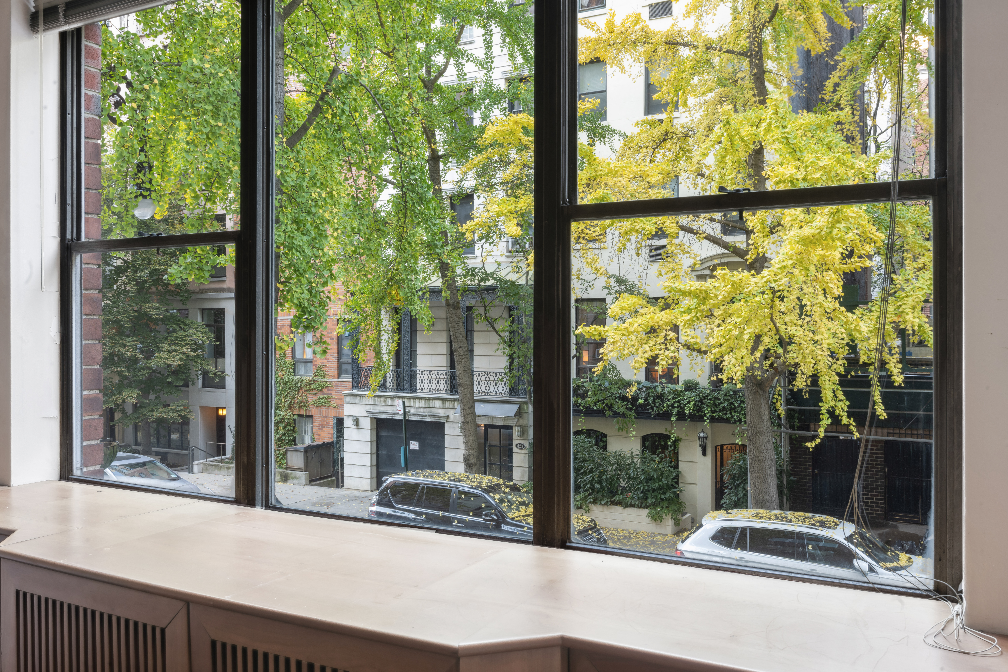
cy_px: 336
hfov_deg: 63.7
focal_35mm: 29
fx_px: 812
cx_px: 504
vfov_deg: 45.0
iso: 200
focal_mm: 29
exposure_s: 1
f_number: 16
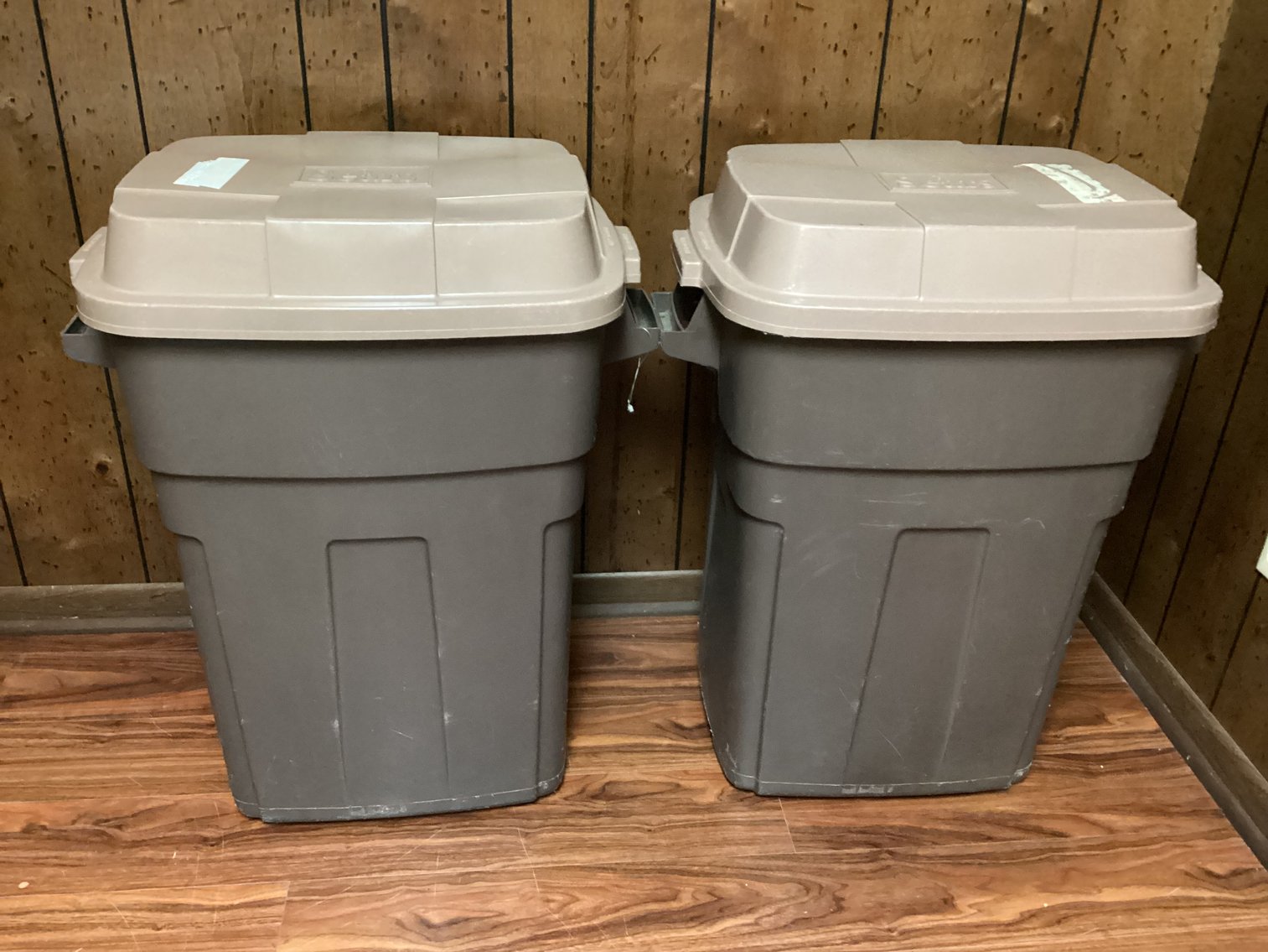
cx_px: 634
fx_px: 1136
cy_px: 476
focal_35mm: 31
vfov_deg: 45.4
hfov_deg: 58.3
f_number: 2.4
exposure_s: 1/24
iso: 640
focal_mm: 3.3
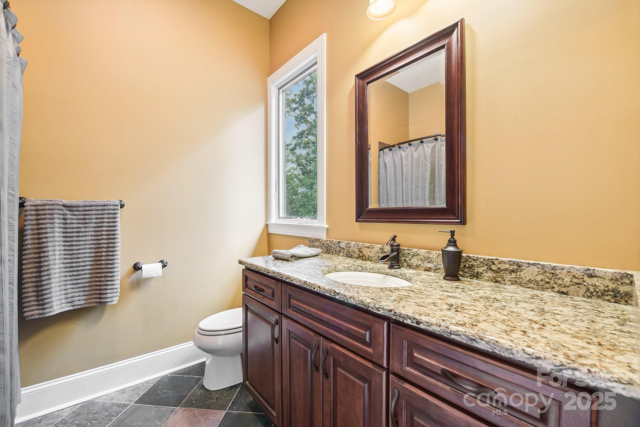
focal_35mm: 14
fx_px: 249
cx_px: 320
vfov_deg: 81.3
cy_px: 214
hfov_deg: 104.2
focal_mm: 14
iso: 200
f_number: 8
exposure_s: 1/4
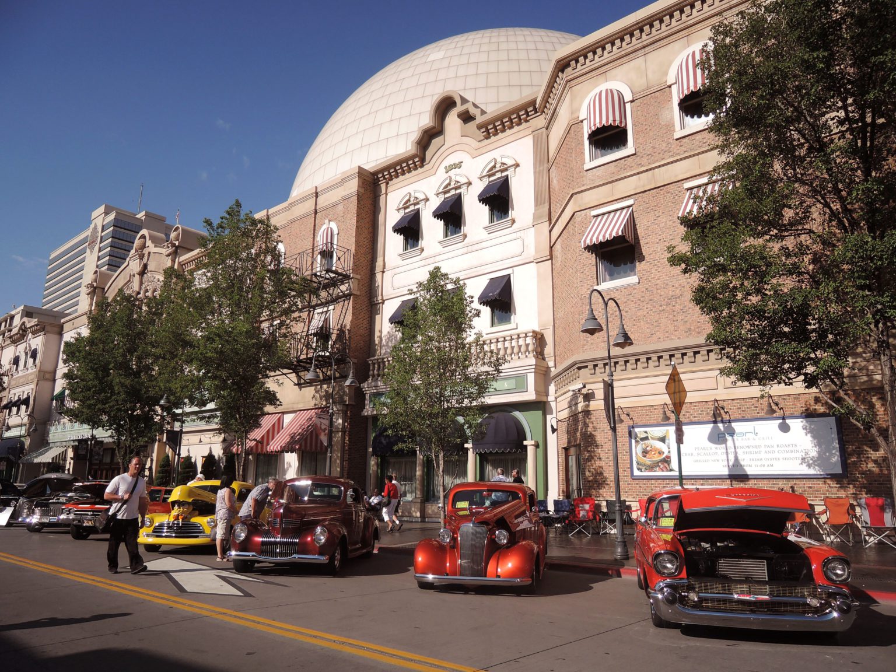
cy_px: 336
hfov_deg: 71.6
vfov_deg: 56.8
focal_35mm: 24
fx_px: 621
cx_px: 448
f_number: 2.2
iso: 80
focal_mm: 5.1
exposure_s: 1/2000
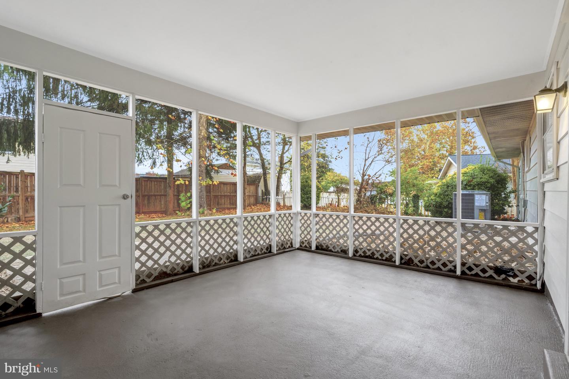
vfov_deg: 73.7
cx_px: 284
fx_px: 253
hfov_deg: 96.7
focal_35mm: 16
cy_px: 190
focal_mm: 16
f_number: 8
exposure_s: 1/125
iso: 1250
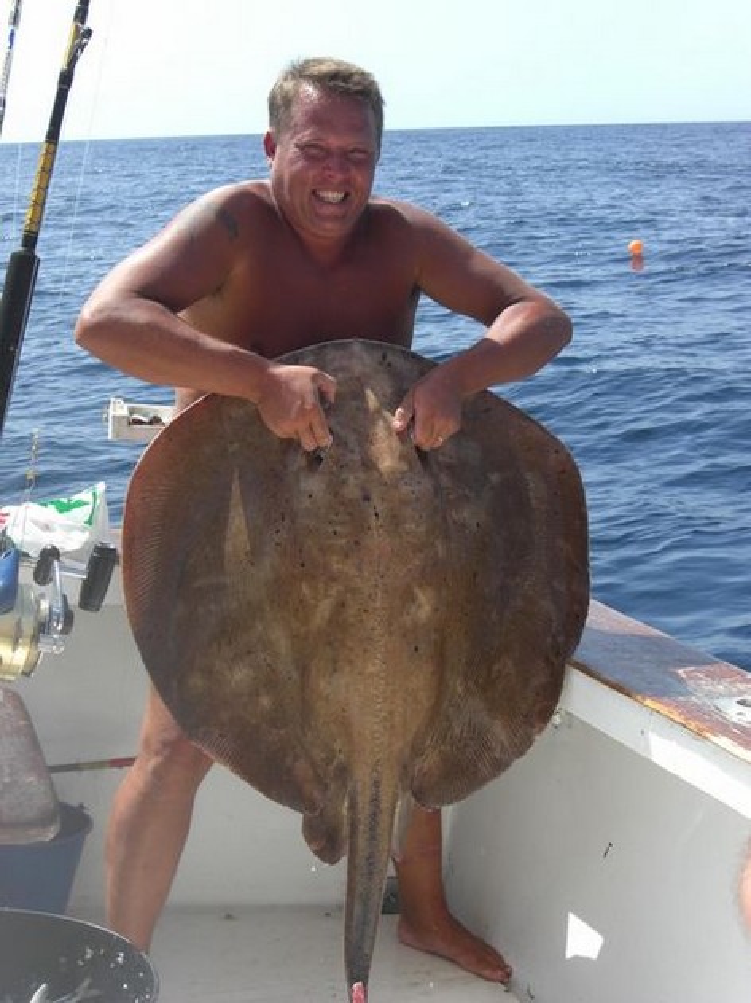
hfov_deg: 25.6
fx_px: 1650
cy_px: 502
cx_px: 376
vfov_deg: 33.8
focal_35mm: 57
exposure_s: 1/320
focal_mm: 11.8
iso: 80
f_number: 5
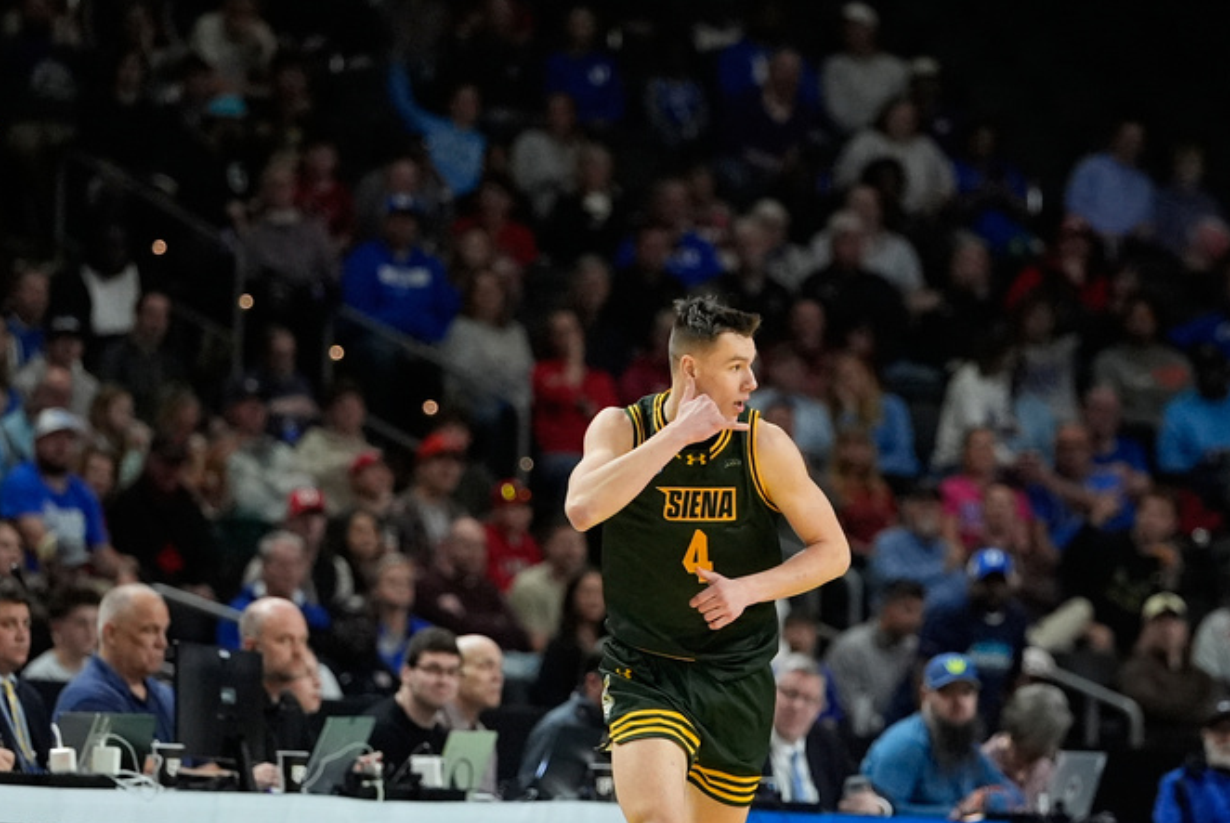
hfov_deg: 6.6
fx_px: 10637
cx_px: 762
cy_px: 512
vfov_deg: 4.4
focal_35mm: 311
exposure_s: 1/5000
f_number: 2
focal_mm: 134
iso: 4000
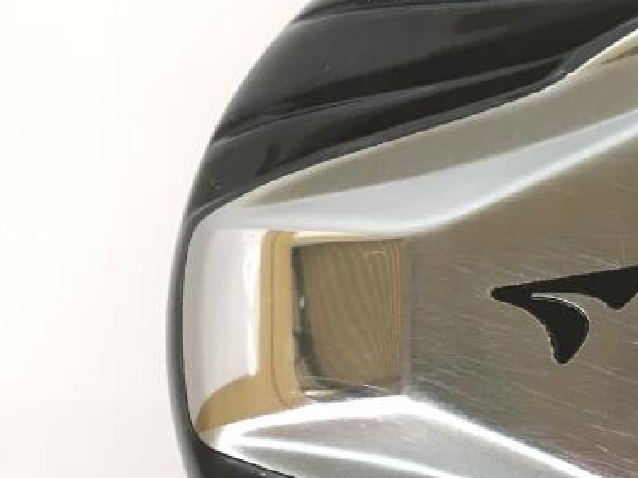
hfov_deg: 24.5
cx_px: 711
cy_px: 422
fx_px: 1364
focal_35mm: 74
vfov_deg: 19.6
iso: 64
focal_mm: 4.15
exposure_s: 1/30
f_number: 2.2
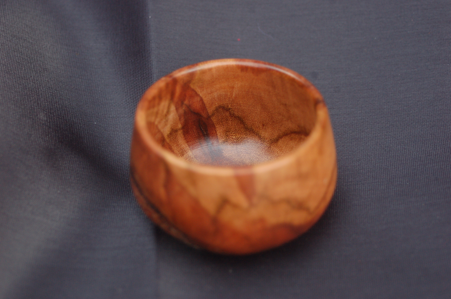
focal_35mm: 102
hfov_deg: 20.0
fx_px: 1276
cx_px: 226
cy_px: 150
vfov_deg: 13.4
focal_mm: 68
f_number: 5.6
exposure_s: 1/125
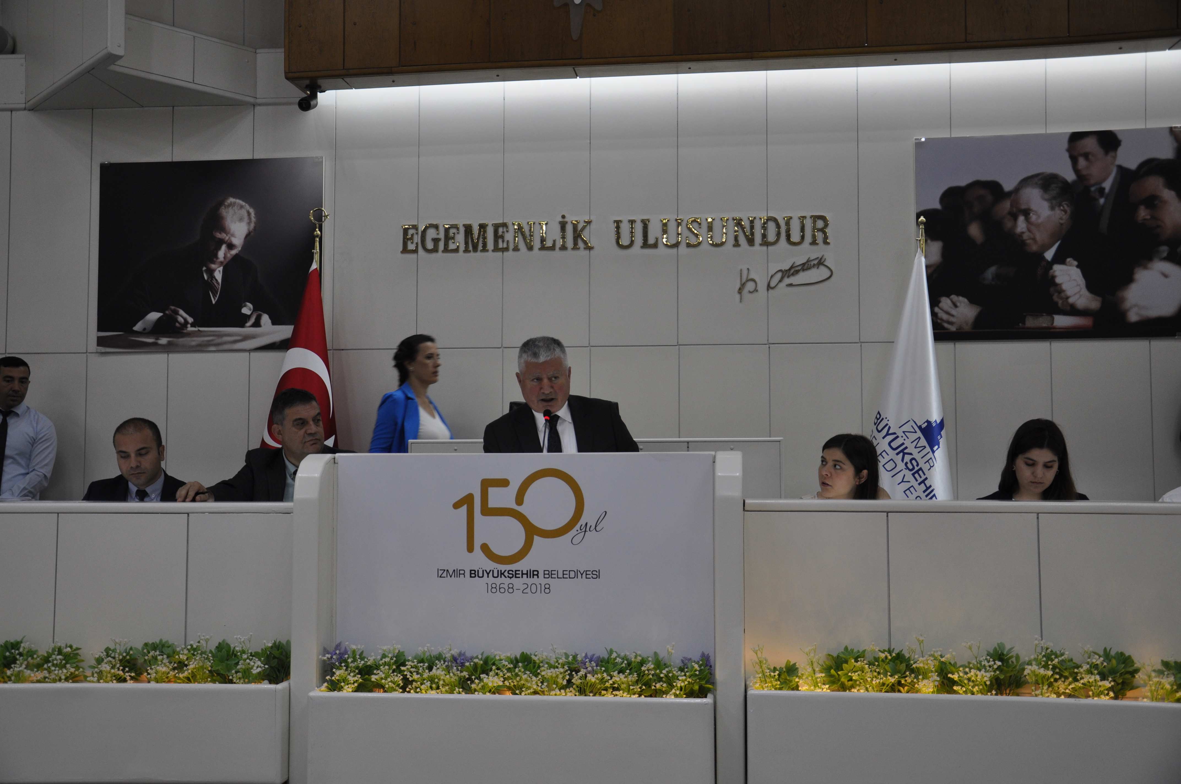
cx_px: 590
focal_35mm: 38
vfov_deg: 35.4
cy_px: 392
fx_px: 1229
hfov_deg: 51.3
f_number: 4
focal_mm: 25
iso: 400
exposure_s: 1/60
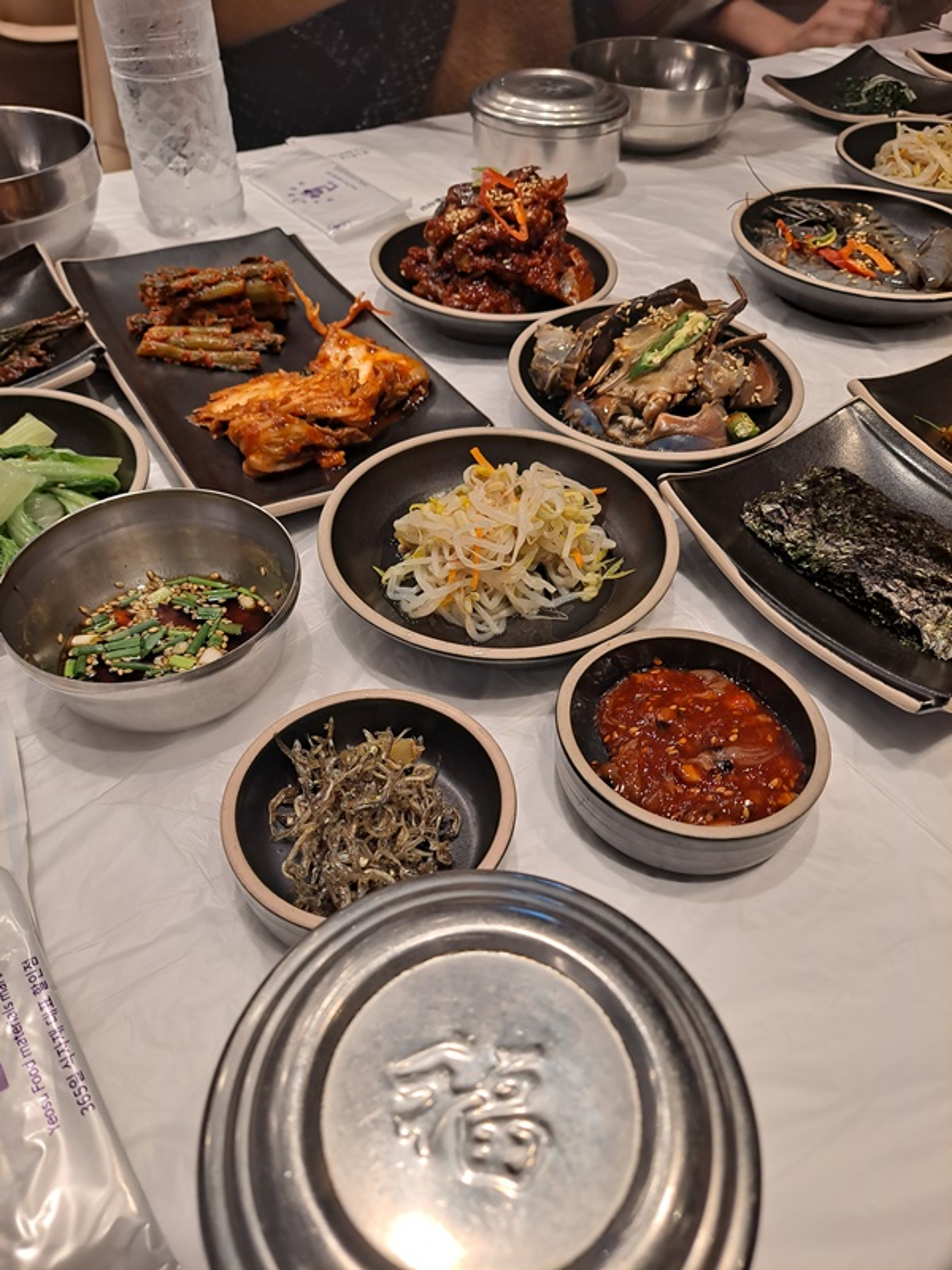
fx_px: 880
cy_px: 635
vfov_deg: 71.6
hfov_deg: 56.8
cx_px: 476
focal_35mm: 24
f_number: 1.8
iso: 40
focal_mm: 5.23
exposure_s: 1/60
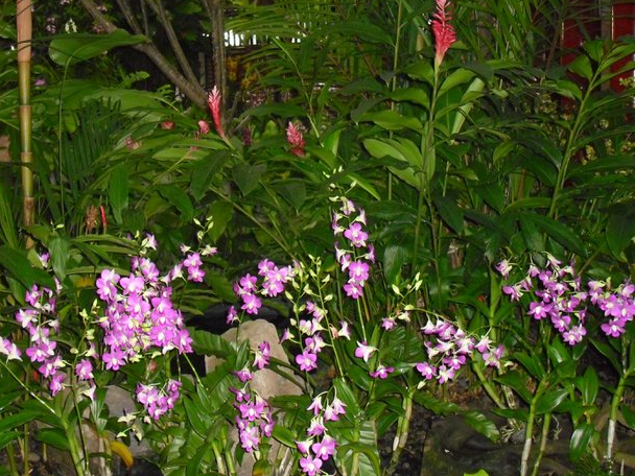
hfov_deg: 38.2
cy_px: 236
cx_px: 291
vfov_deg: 29.1
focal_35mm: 50
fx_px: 917
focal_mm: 6.2
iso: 400
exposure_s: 1/60
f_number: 2.8
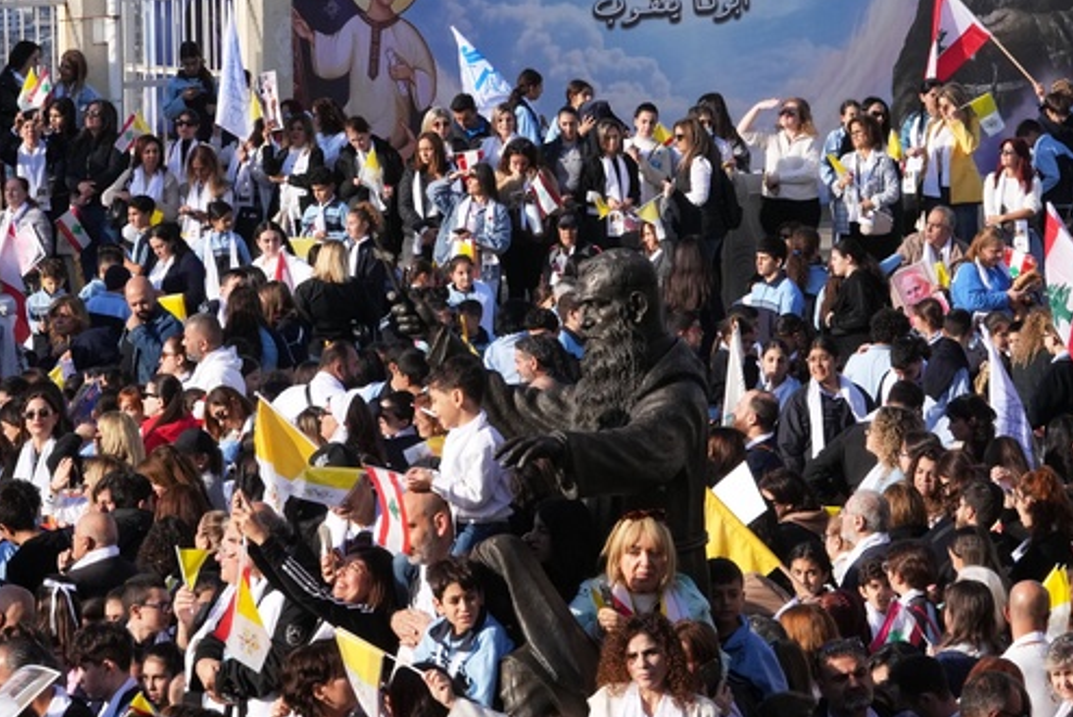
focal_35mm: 259
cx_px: 493
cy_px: 175
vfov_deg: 5.3
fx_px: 7724
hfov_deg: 7.9
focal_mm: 125
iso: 1250
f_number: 16
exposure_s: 1/500
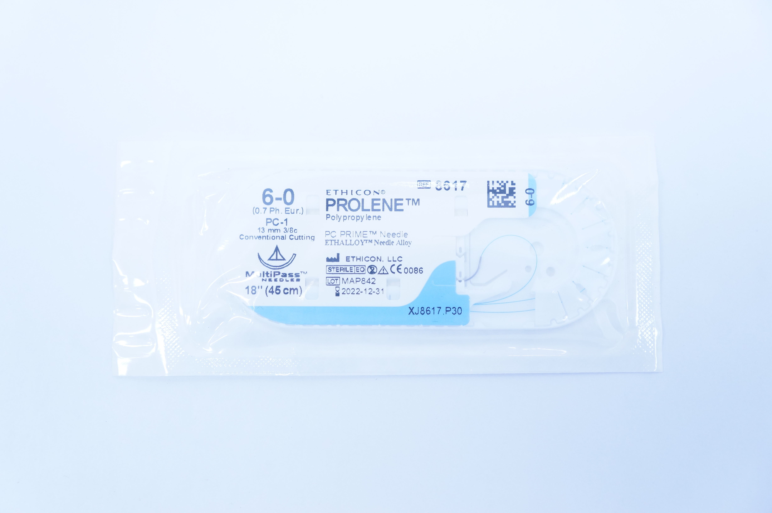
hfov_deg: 41.2
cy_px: 256
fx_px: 1028
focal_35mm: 48
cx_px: 386
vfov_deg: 28.0
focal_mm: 32
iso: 800
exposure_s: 1/200
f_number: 4.5
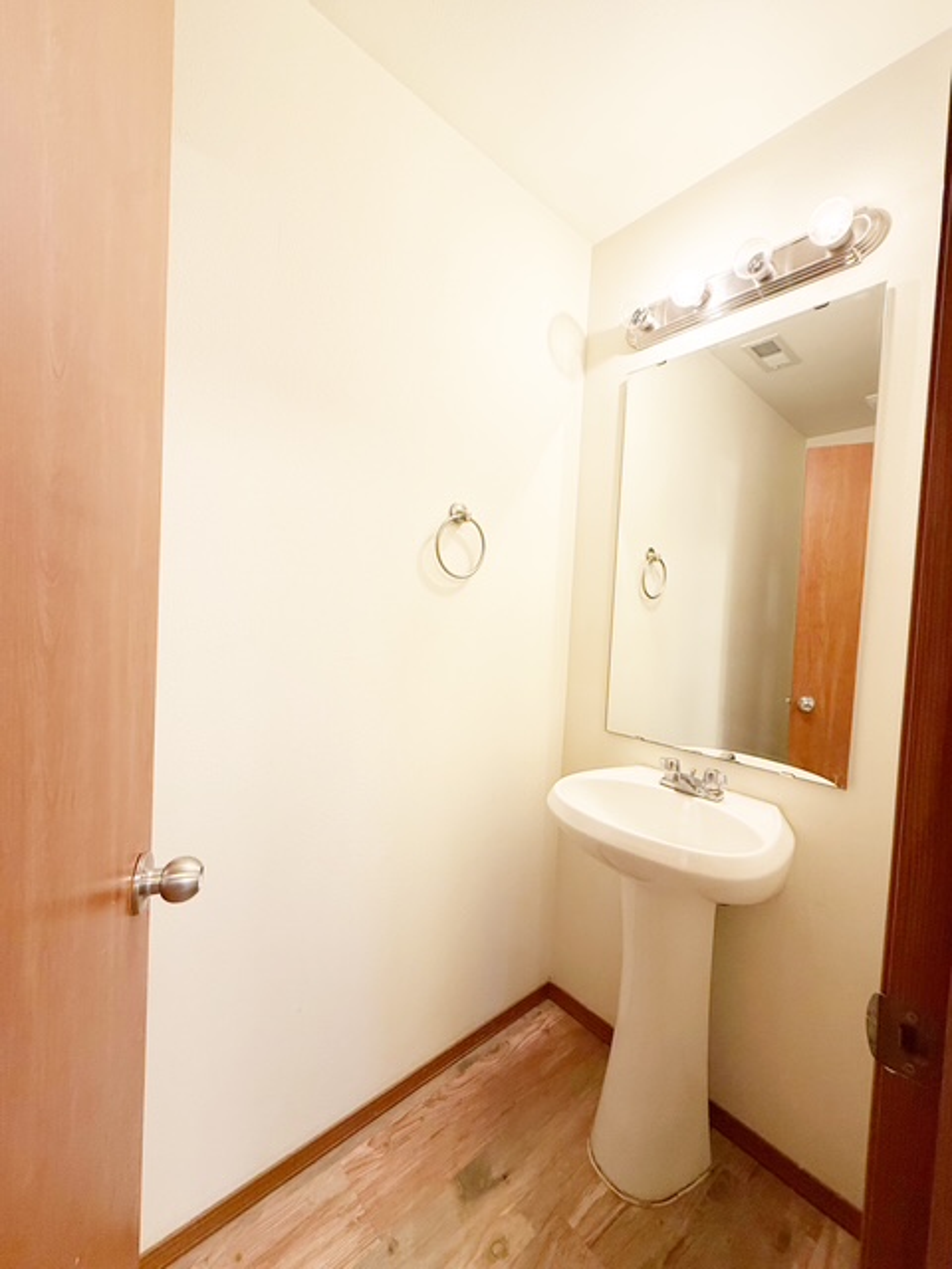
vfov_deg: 102.1
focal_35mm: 14
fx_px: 513
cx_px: 476
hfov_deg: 85.7
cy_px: 634
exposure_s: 1/60
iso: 160
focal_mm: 2.22
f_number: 2.2
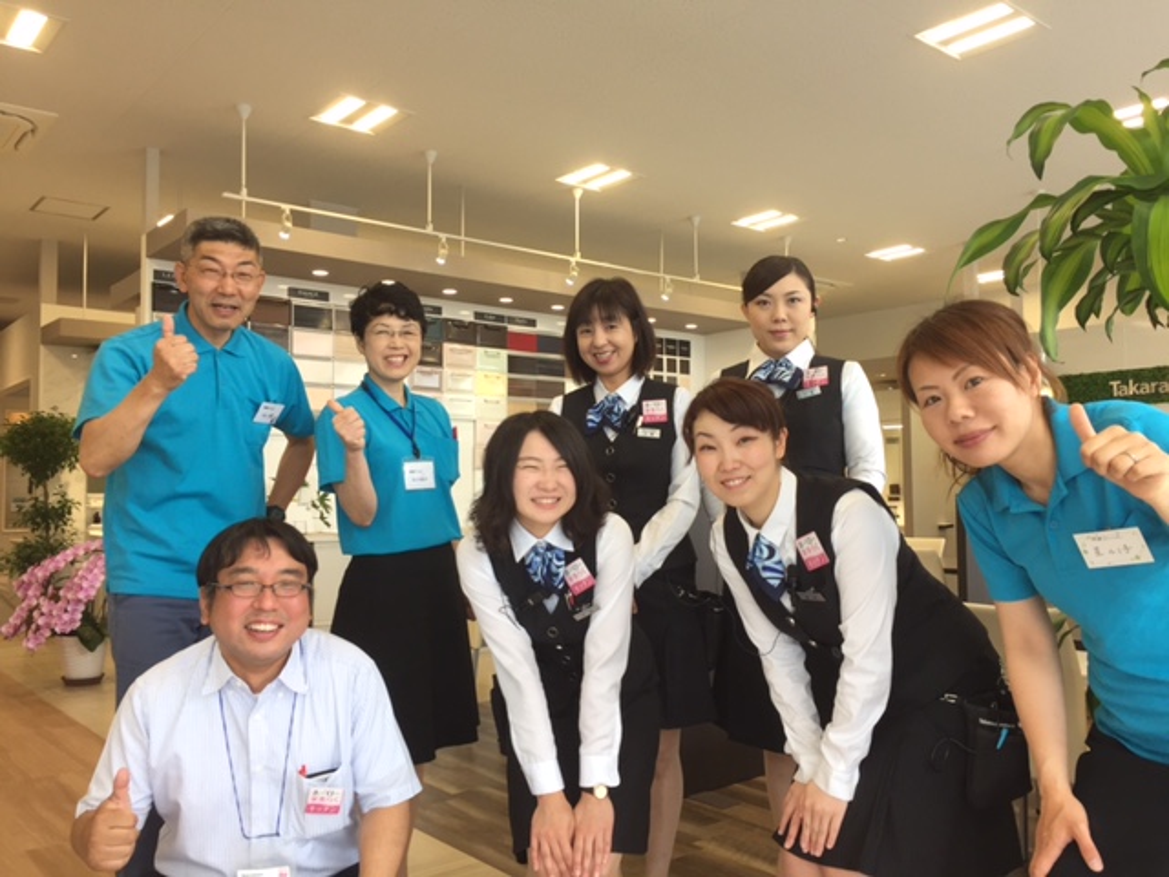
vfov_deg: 48.2
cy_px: 438
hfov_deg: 61.7
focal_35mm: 29
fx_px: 979
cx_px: 584
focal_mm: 4.15
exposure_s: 1/120
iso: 50
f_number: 2.2
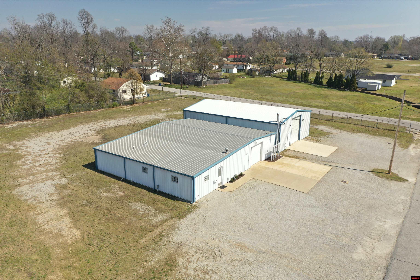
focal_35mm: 28
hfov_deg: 65.5
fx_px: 327
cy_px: 140
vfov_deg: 46.4
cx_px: 210
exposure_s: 1/60
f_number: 3.5
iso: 100
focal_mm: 10.26
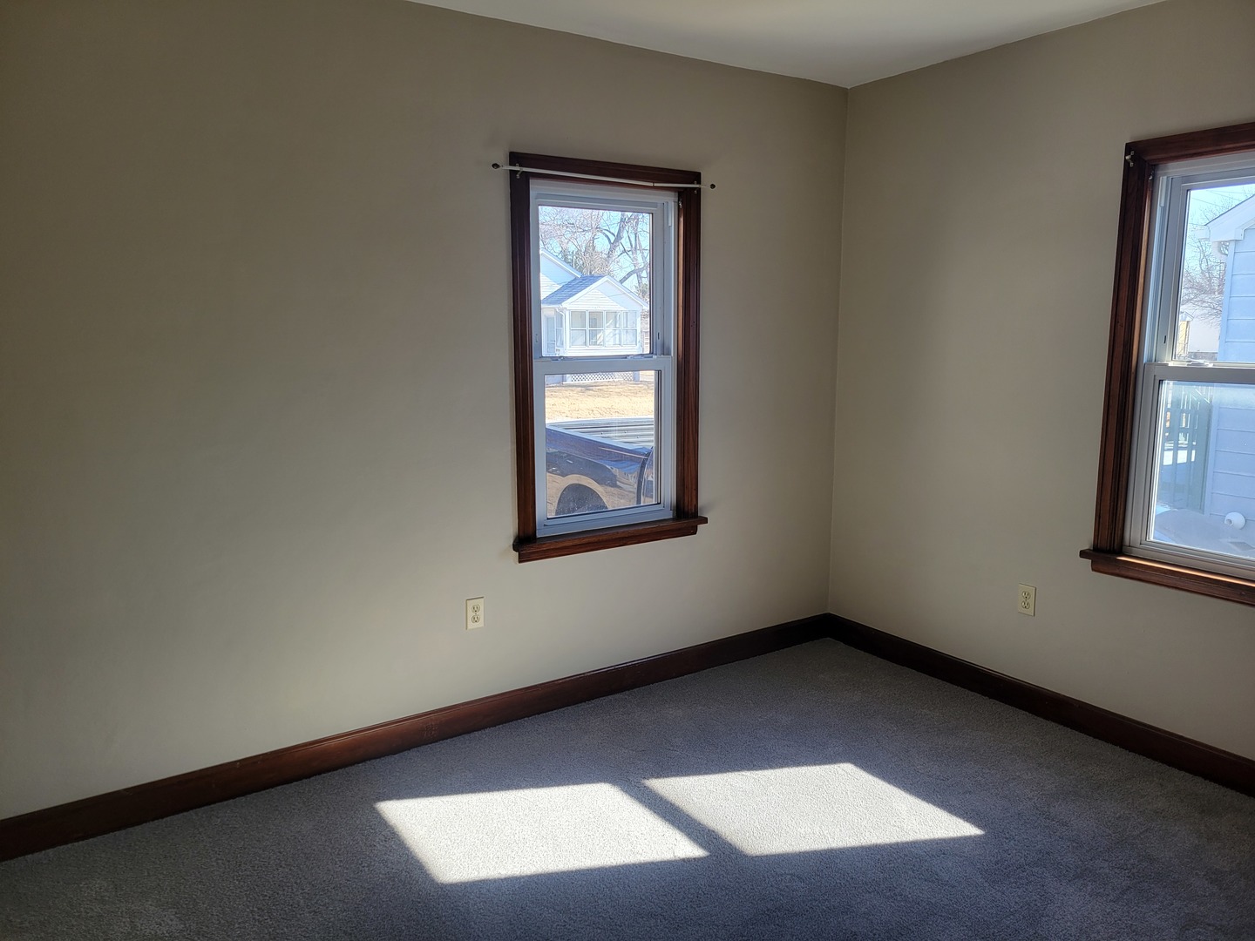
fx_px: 943
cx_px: 628
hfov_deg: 67.3
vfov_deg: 53.1
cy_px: 470
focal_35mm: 26
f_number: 1.8
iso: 40
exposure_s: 1/194
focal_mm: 5.4
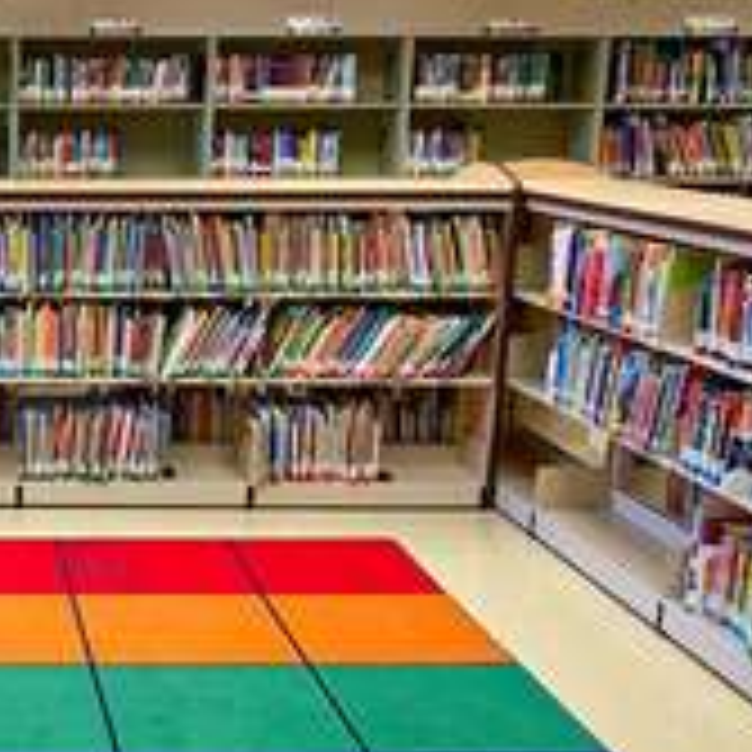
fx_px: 1352
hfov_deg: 28.5
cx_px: -54
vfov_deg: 31.1
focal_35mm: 55
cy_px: 405
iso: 100
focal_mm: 4.25
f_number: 1.8
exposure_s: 1/60
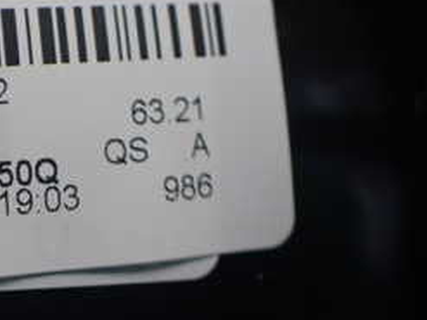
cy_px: 93
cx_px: -48
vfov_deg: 20.0
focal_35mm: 73
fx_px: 900
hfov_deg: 24.8
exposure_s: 1/125
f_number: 2.3
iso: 400
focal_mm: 5.4
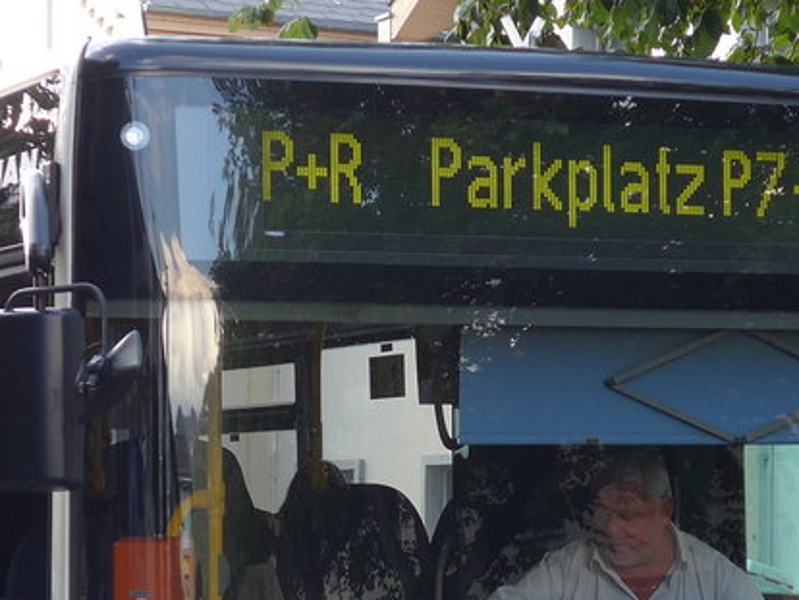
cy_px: 509
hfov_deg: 13.9
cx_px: 430
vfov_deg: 10.4
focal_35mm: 142
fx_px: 3280
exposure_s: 1/100
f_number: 3.2
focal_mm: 10.1
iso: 80
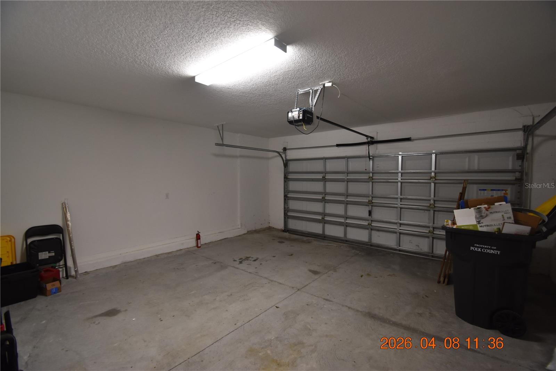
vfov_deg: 77.3
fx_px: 232
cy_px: 186
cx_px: 278
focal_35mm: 15
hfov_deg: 100.4
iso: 800
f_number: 3.5
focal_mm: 10
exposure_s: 1/60
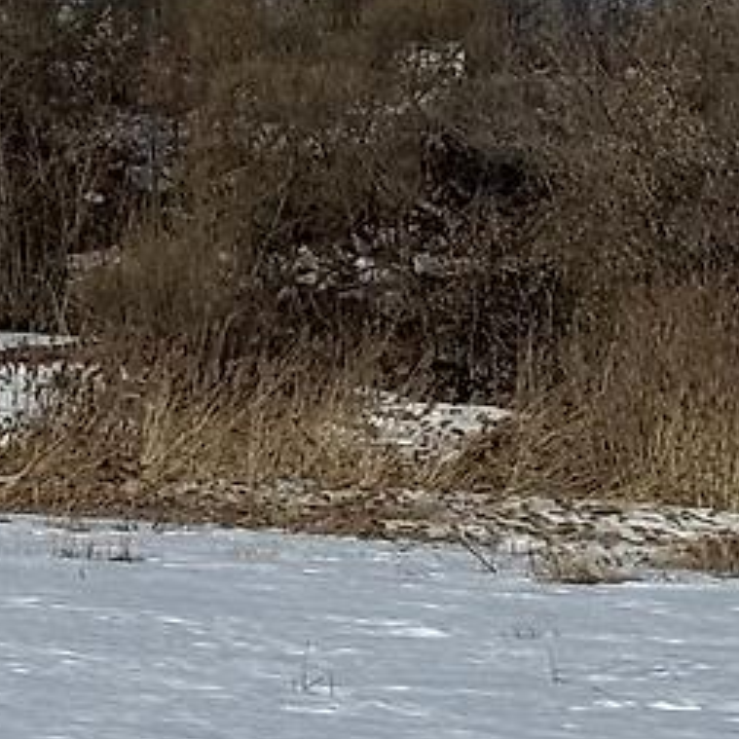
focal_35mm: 201
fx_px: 4855
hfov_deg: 8.2
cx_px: -865
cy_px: -406
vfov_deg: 8.5
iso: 80
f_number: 1.78
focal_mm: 6.76
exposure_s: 1/12500
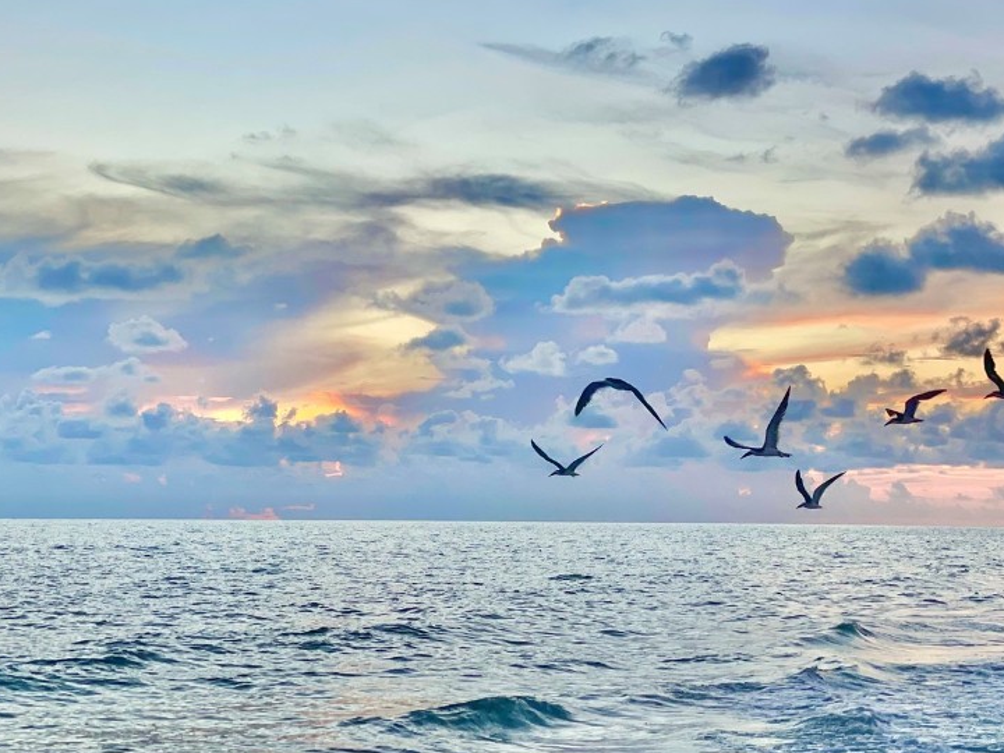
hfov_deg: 26.3
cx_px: 541
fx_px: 2146
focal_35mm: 74
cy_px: 343
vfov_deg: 19.9
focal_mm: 6
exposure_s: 1/122
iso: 25
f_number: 2
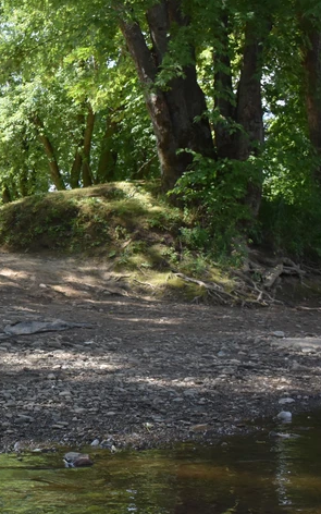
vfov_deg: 36.3
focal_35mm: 56
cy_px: 261
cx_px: -126
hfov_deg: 20.6
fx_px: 784
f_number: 8
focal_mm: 18
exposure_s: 1/500
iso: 450
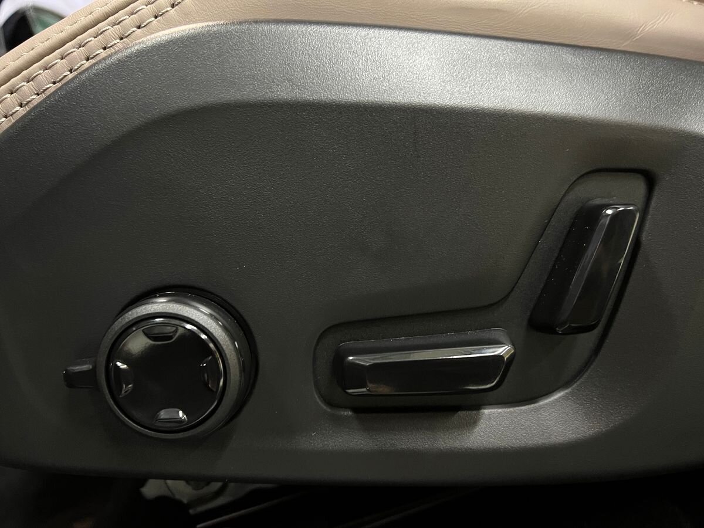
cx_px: 352
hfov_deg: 67.3
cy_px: 264
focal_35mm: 26
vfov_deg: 53.1
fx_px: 529
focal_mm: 5.7
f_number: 1.5
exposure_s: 1/25
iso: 640
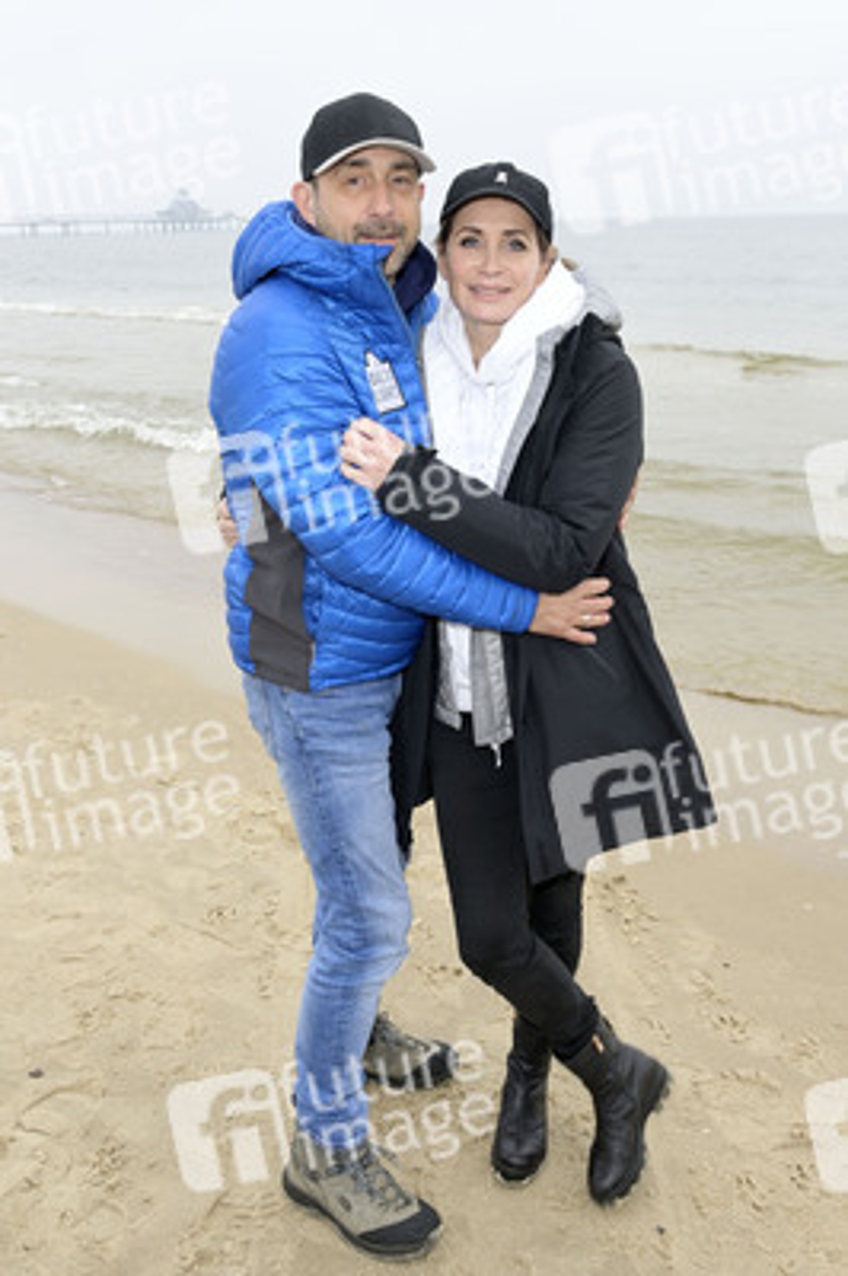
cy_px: 638
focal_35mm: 31
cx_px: 424
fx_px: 1097
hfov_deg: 42.3
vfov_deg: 60.3
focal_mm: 31
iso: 640
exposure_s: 1/160
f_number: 8
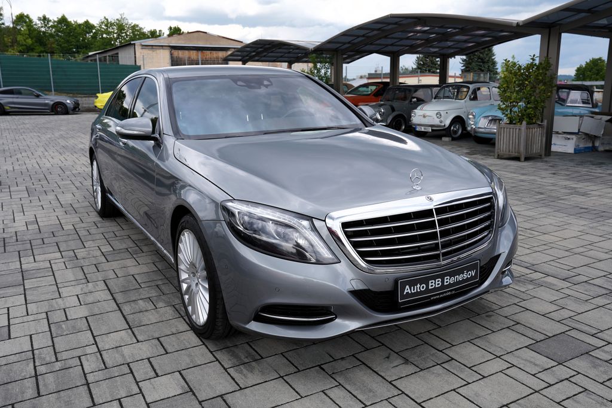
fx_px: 527
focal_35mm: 31
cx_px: 306
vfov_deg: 42.3
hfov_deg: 60.3
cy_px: 204
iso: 100
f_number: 6.3
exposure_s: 1/200
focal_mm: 31
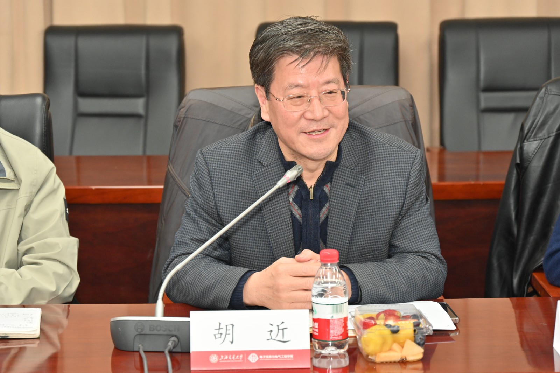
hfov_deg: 18.6
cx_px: 280
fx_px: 1711
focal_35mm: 110
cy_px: 186
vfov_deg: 12.4
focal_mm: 110
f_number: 6.3
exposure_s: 1/125
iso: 1250
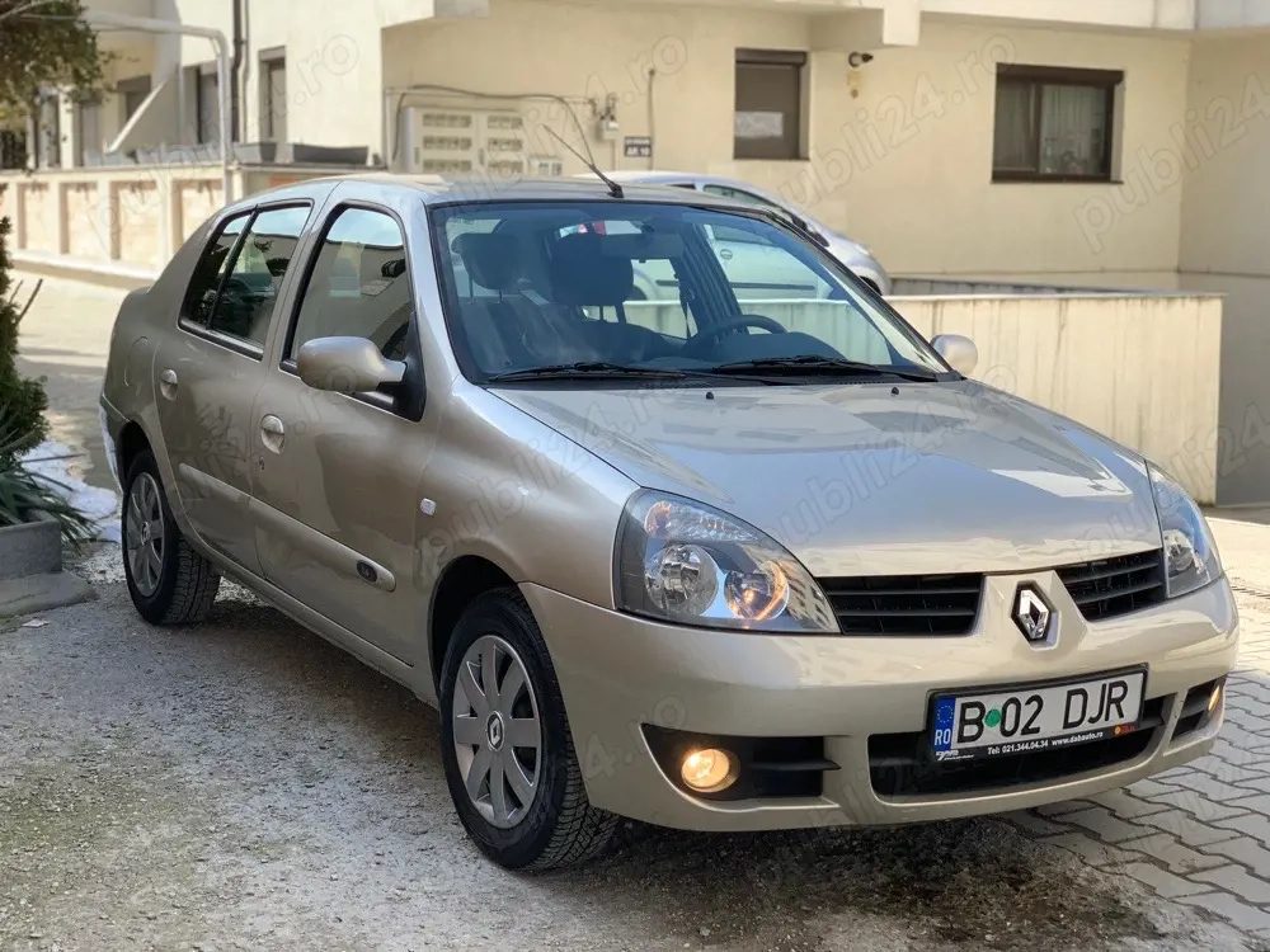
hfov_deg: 36.8
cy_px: 476
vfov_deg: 28.0
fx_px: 1908
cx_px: 635
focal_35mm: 52
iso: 16
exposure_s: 1/318
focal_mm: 6
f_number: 2.4
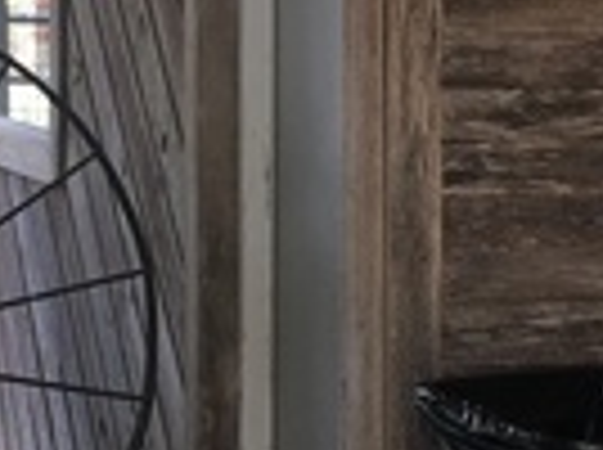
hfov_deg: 14.2
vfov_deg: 10.6
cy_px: 117
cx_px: 252
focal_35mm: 139
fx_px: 2417
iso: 25
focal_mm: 4.15
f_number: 2.2
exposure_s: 1/60
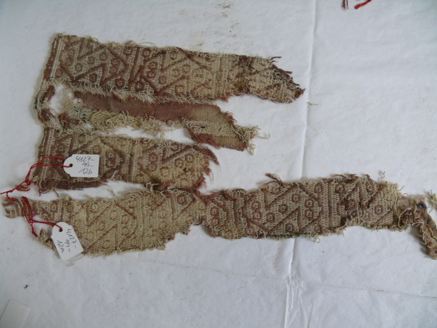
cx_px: 218
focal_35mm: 35
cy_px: 164
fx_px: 442
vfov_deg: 40.7
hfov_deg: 52.6
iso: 100
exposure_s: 1/30
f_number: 2.8
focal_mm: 7.4
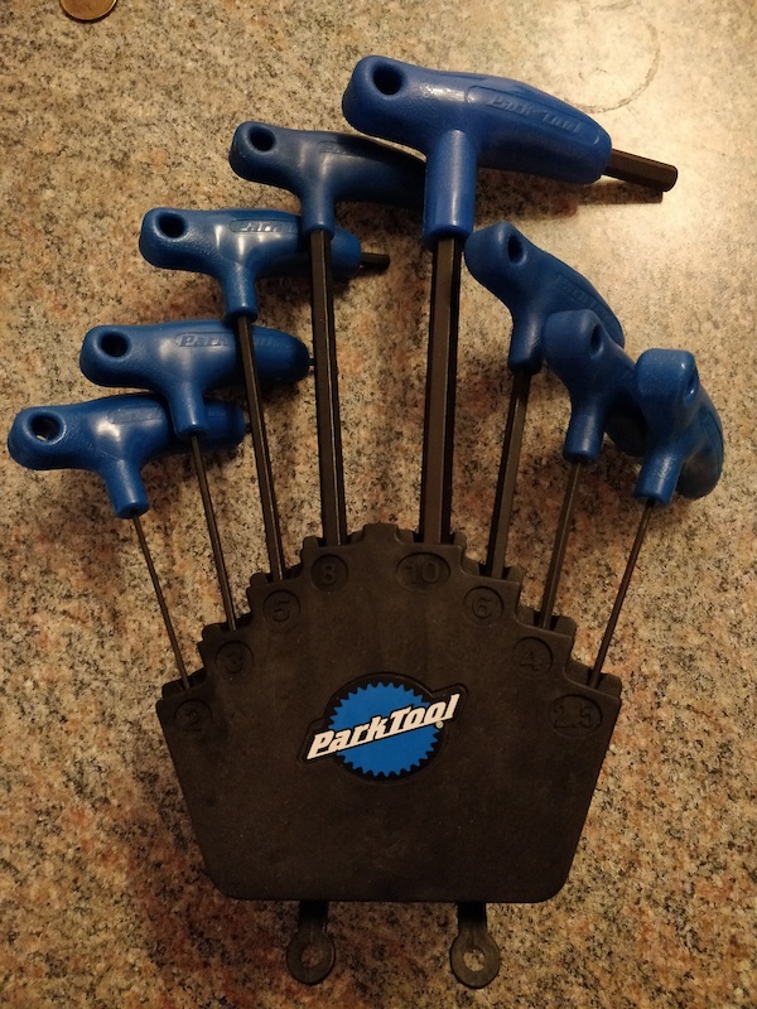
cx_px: 378
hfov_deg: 56.8
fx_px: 700
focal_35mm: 24
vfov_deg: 71.6
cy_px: 504
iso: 2000
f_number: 1.7
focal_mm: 4.1
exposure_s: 1/17
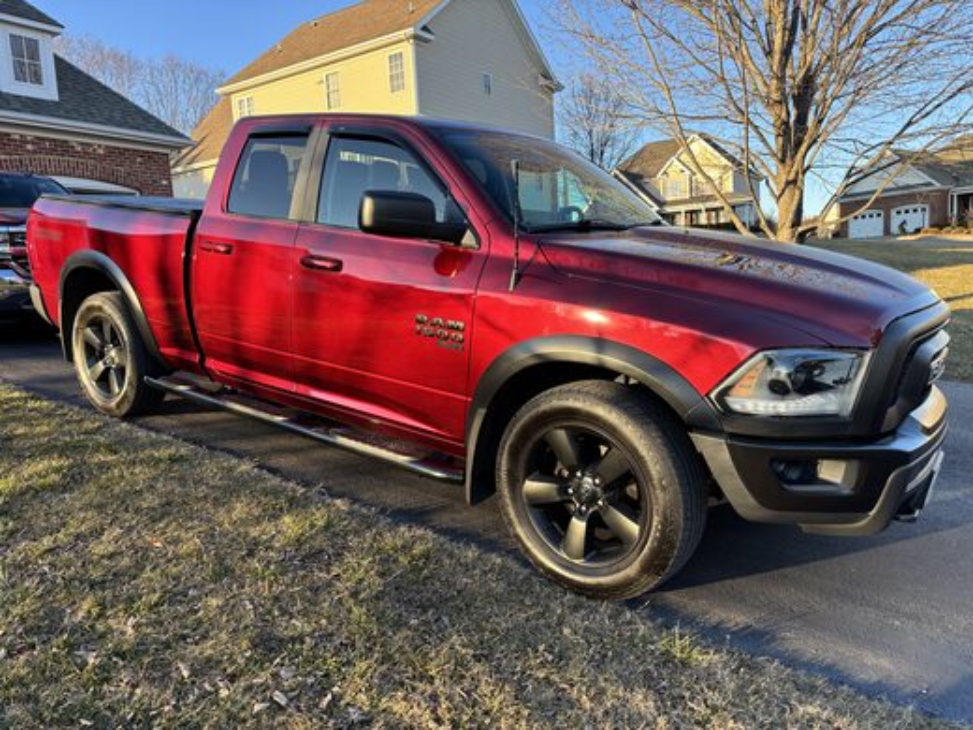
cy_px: 365
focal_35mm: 26
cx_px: 486
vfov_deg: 53.1
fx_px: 731
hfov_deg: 67.3
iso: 50
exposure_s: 1/304
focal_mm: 5.96
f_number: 1.6
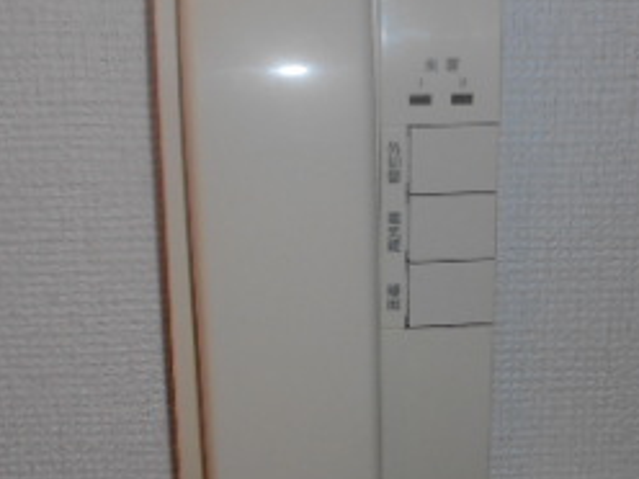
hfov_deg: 28.9
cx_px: 389
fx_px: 1237
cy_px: 345
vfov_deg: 21.8
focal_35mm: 67
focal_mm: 4.6
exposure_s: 1/25
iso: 80
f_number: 3.2
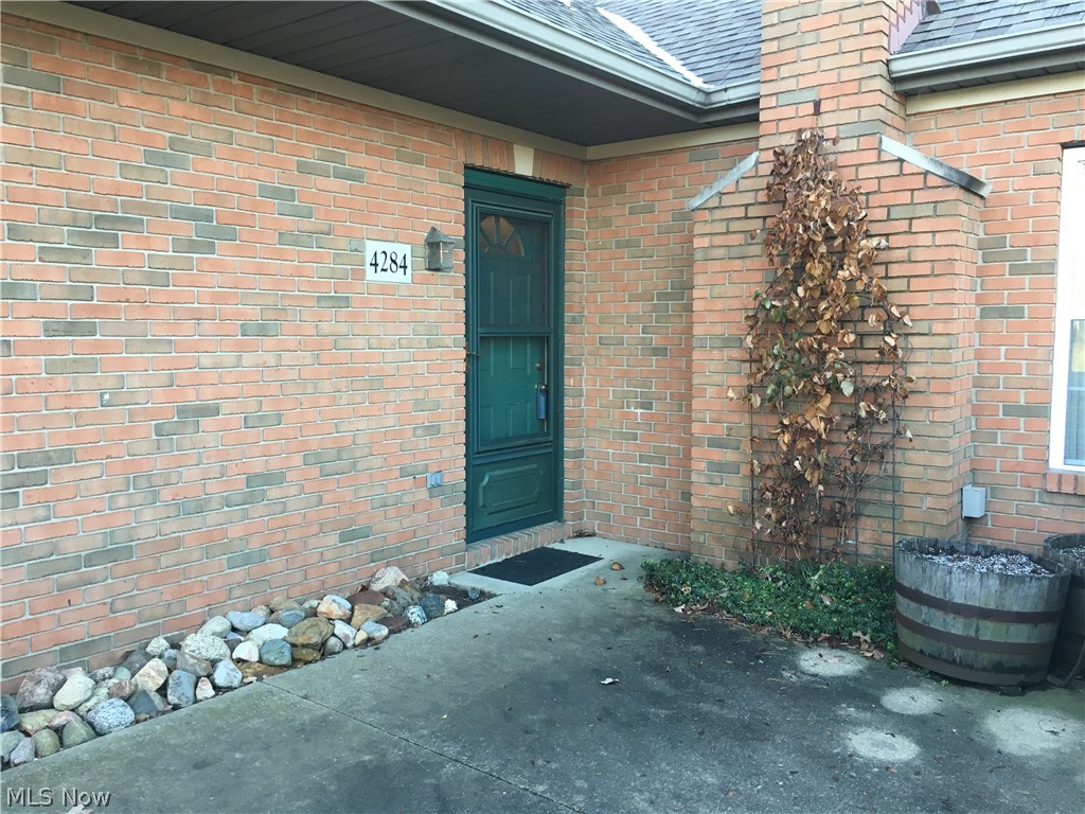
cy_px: 407
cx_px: 542
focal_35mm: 29
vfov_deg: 48.2
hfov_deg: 61.7
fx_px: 909
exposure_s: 1/30
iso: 25
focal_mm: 4.15
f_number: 2.2
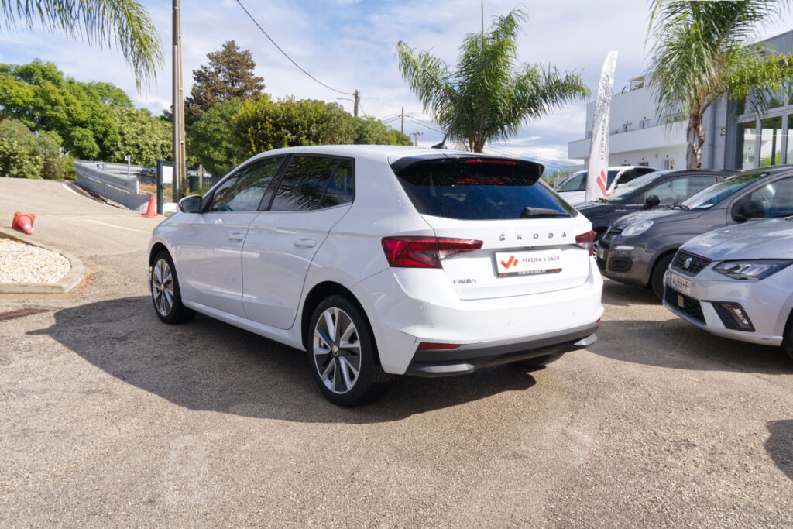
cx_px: 396
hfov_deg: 61.9
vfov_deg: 43.6
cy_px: 264
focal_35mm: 30
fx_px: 661
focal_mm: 20.3
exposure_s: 1/180
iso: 160
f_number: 10
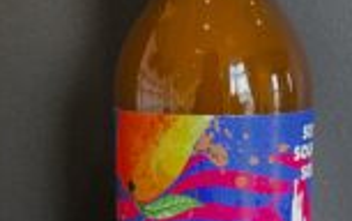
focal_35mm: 72
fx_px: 691
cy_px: 74
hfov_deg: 28.5
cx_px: 209
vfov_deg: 18.1
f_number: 1.6
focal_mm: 5.1
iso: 320
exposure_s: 1/50
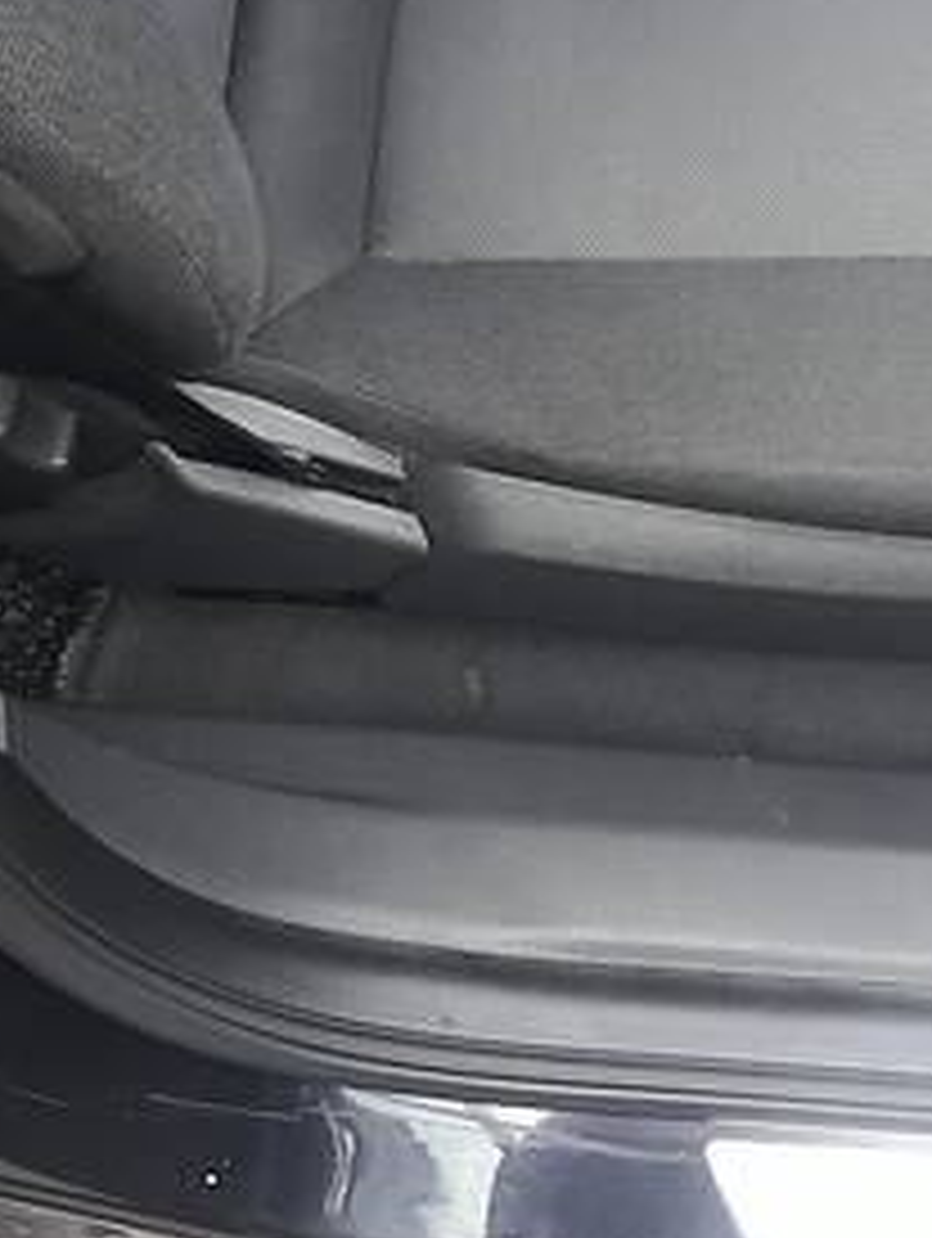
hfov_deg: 23.8
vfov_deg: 31.3
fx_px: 2185
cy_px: 383
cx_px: 720
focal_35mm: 61
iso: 64
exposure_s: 1/100
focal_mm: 3.7
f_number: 1.9
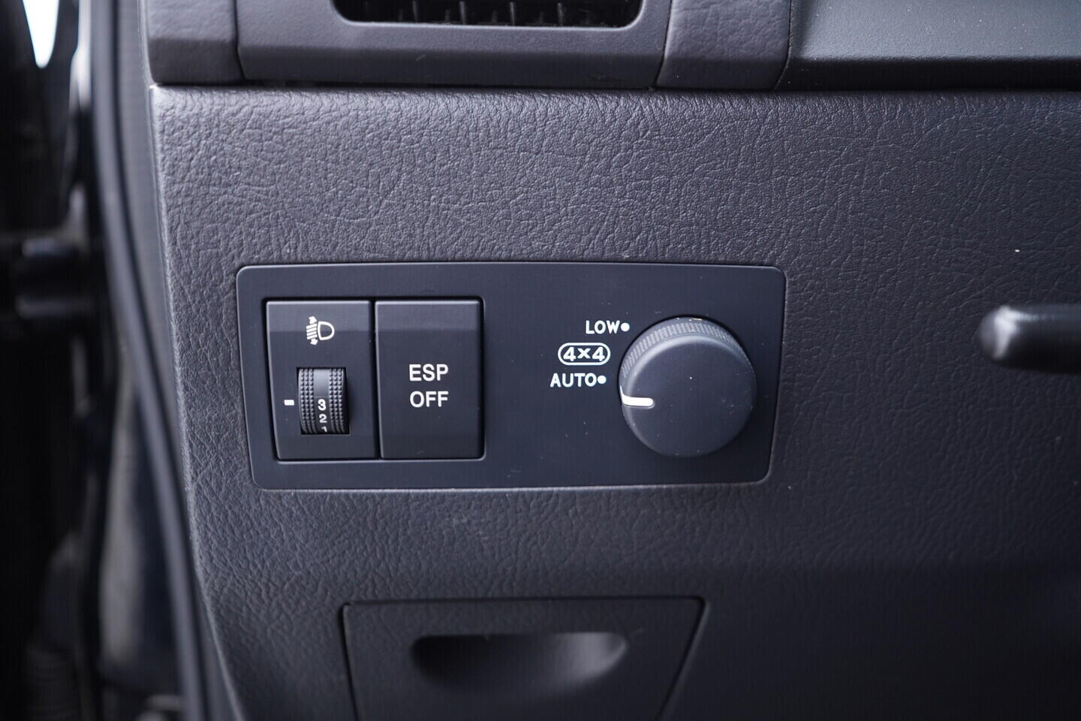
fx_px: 1081
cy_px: 360
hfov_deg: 53.1
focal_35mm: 36
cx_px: 540
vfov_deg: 36.9
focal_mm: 24
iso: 500
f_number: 2.8
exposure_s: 1/40
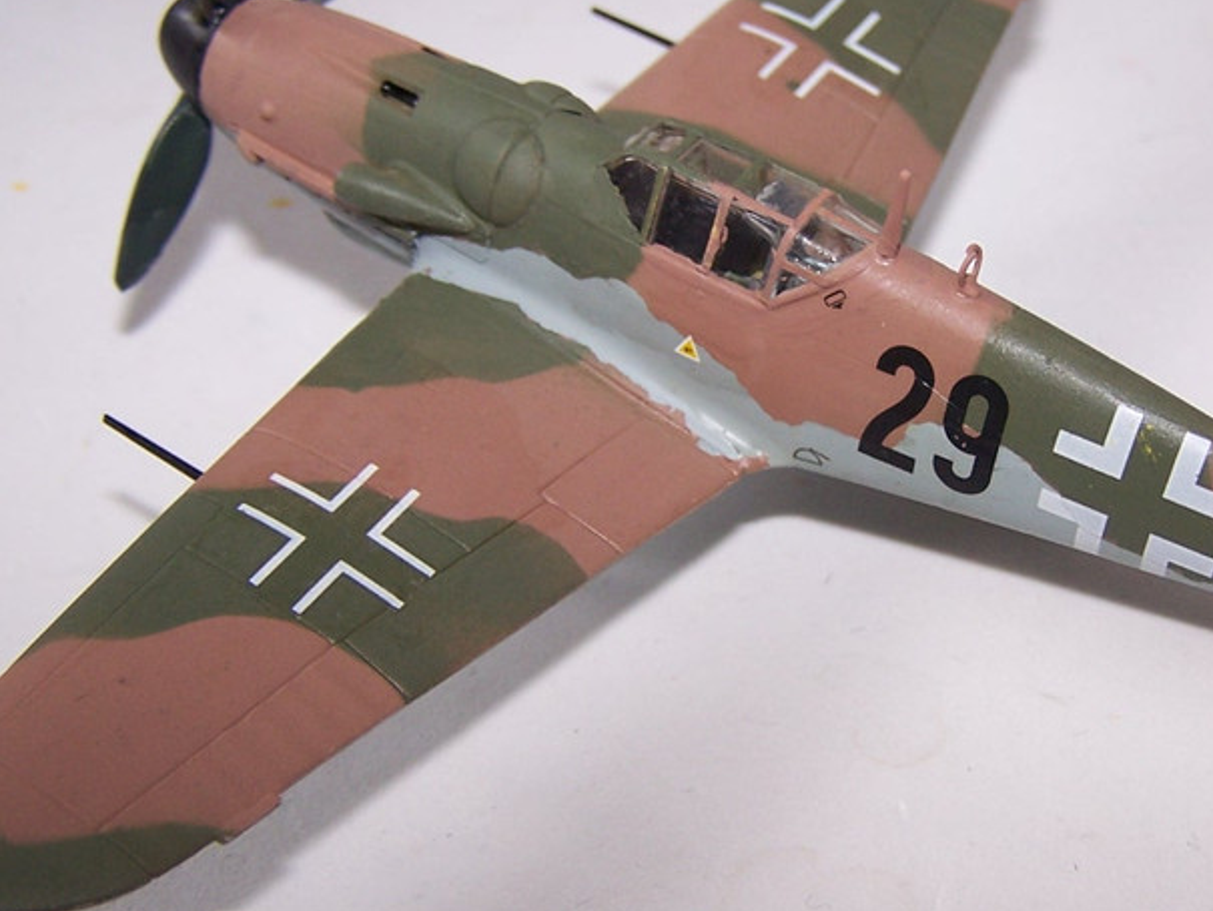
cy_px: 472
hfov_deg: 28.8
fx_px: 2348
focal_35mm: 67
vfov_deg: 21.9
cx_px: 813
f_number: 2.8
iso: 80
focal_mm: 6.3
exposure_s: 1/60
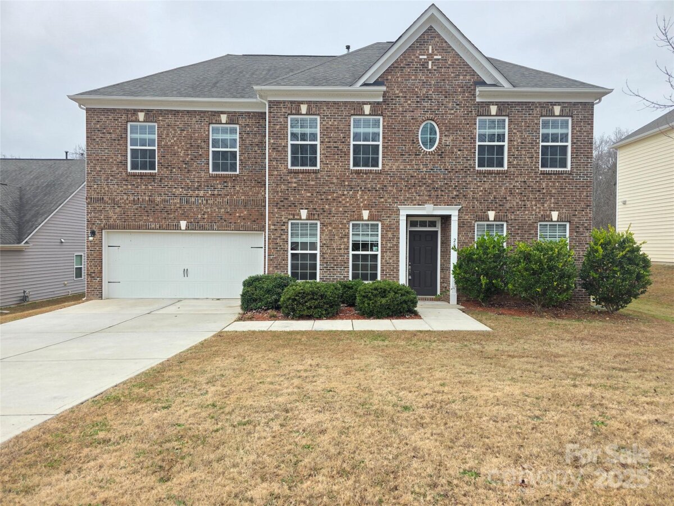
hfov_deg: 73.9
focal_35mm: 23
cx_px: 337
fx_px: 448
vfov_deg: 58.9
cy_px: 253
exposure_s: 1/1580
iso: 80
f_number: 1.7
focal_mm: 6.3
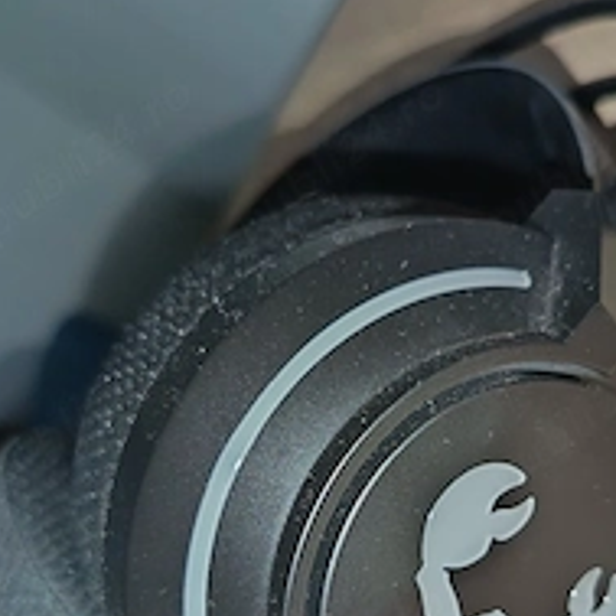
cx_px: 404
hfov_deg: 37.2
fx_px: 906
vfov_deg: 36.8
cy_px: 453
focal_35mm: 45
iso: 1055
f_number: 1.75
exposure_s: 1/33.3
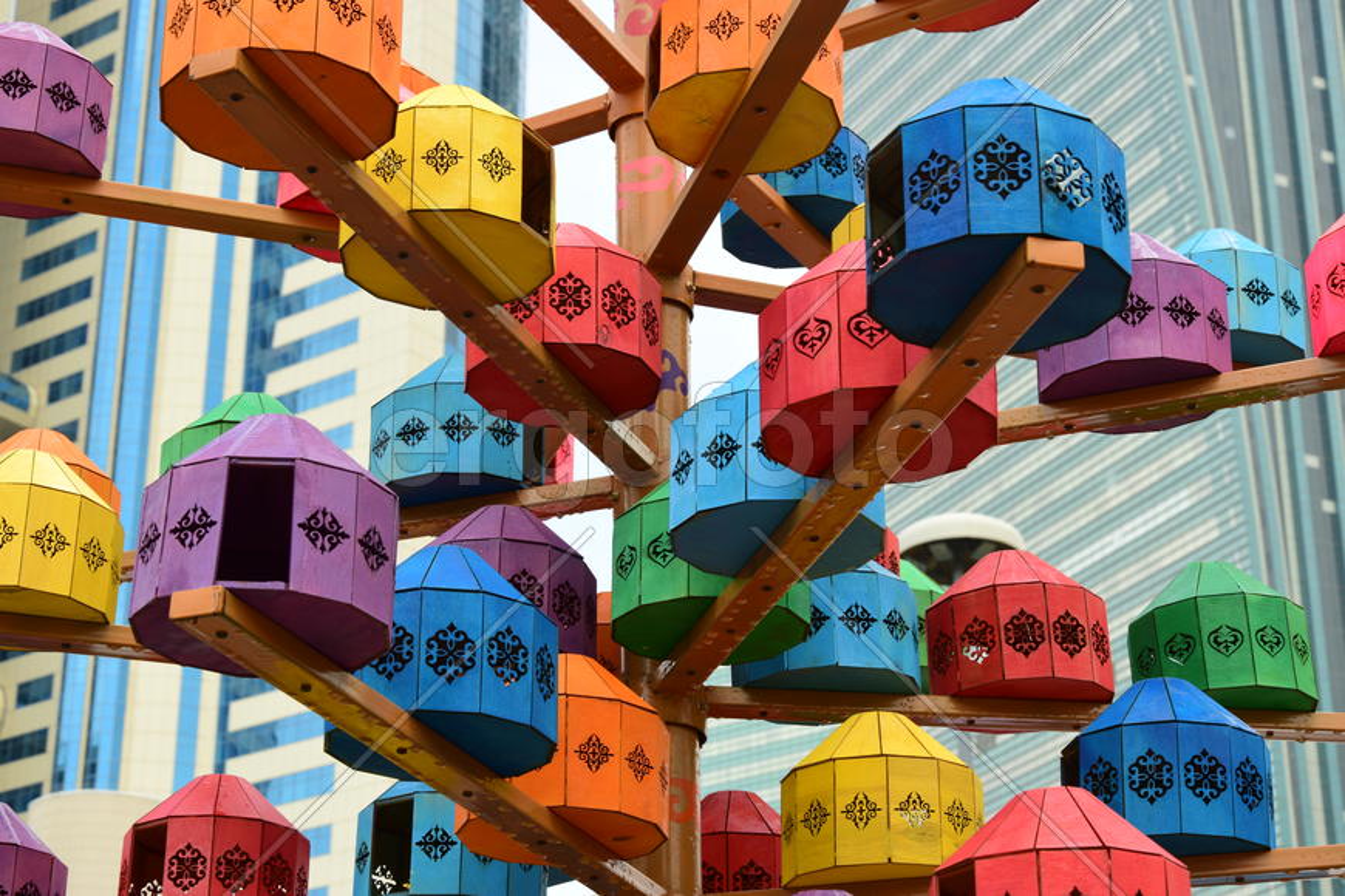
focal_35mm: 72
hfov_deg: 28.1
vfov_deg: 18.9
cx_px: 672
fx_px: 2690
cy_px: 448
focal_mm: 48
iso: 100
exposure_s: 1/60
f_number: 9
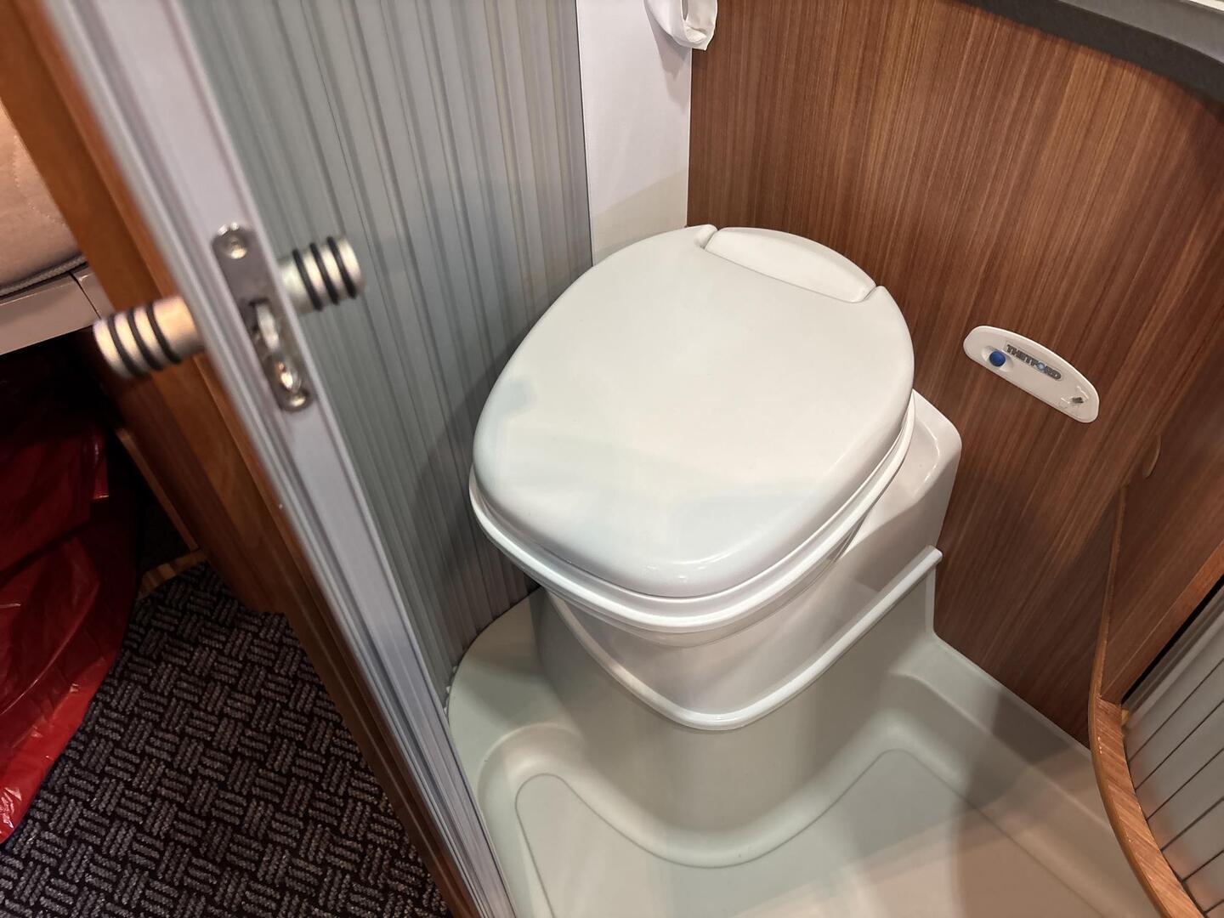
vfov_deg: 53.1
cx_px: 612
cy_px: 459
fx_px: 919
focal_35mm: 26
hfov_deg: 67.3
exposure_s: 1/33
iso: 400
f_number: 1.6
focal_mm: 5.96
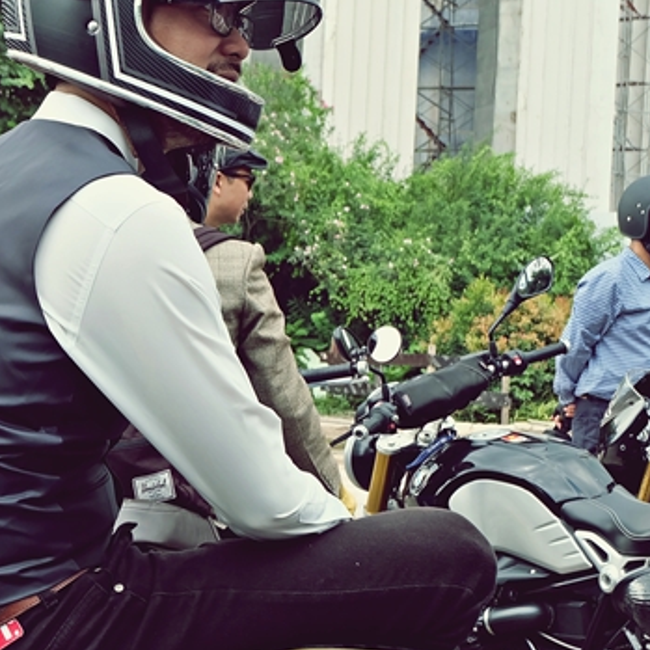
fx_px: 2188
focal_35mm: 103
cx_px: -127
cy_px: 369
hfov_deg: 16.2
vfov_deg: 16.9
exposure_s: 1/150
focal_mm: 31
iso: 400
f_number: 6.4
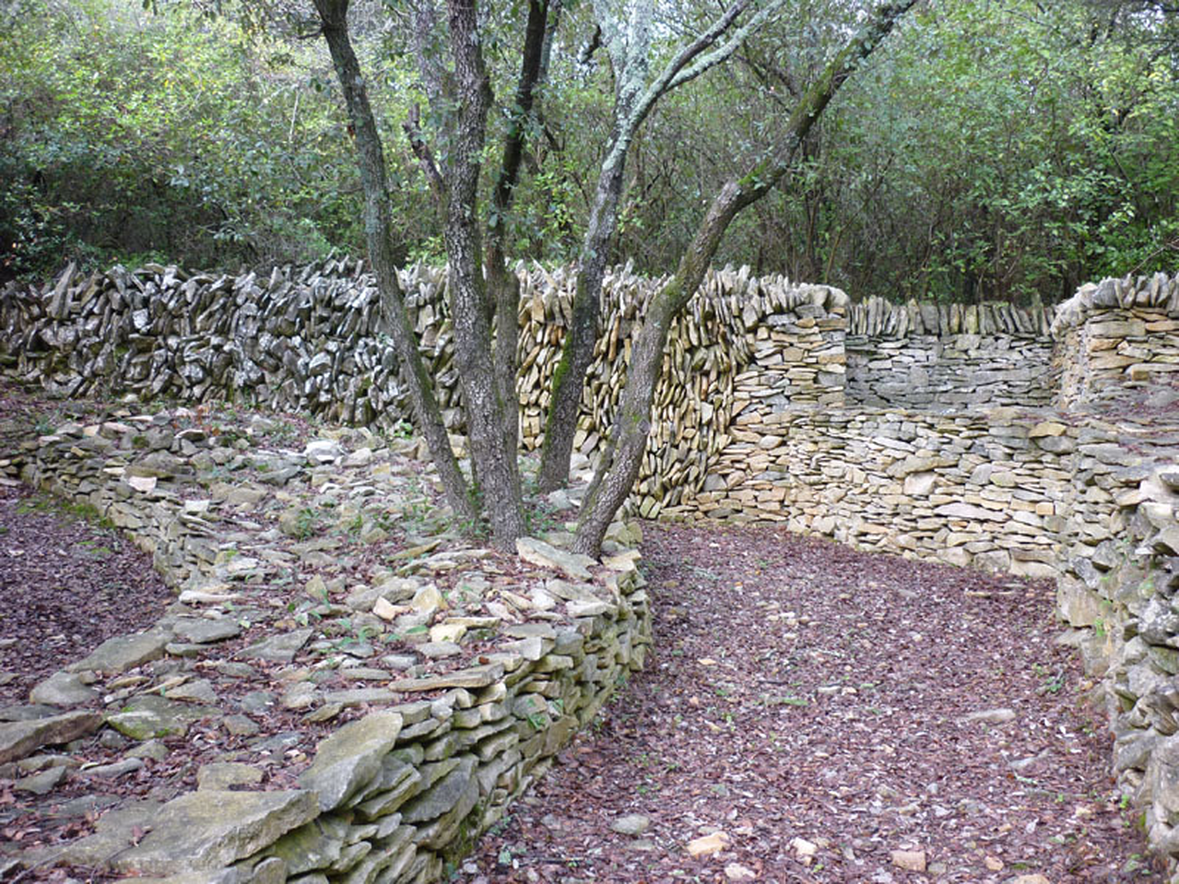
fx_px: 1124
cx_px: 590
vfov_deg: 42.9
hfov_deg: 55.4
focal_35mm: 33
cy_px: 442
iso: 80
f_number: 2.8
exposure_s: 1/30
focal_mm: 5.5
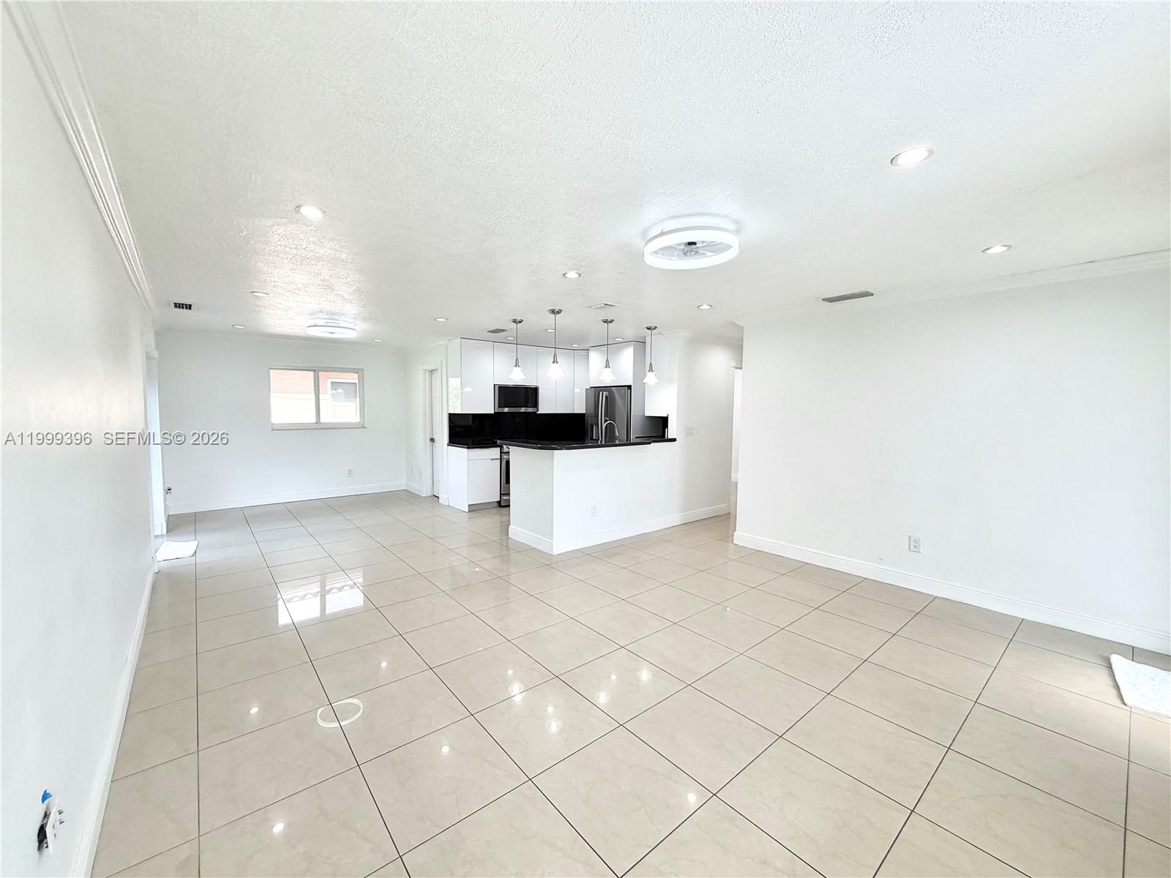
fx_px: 474
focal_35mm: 14
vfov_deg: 85.7
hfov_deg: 102.1
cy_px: 439
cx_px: 586
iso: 50
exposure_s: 1/176
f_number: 2.2
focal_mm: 2.22
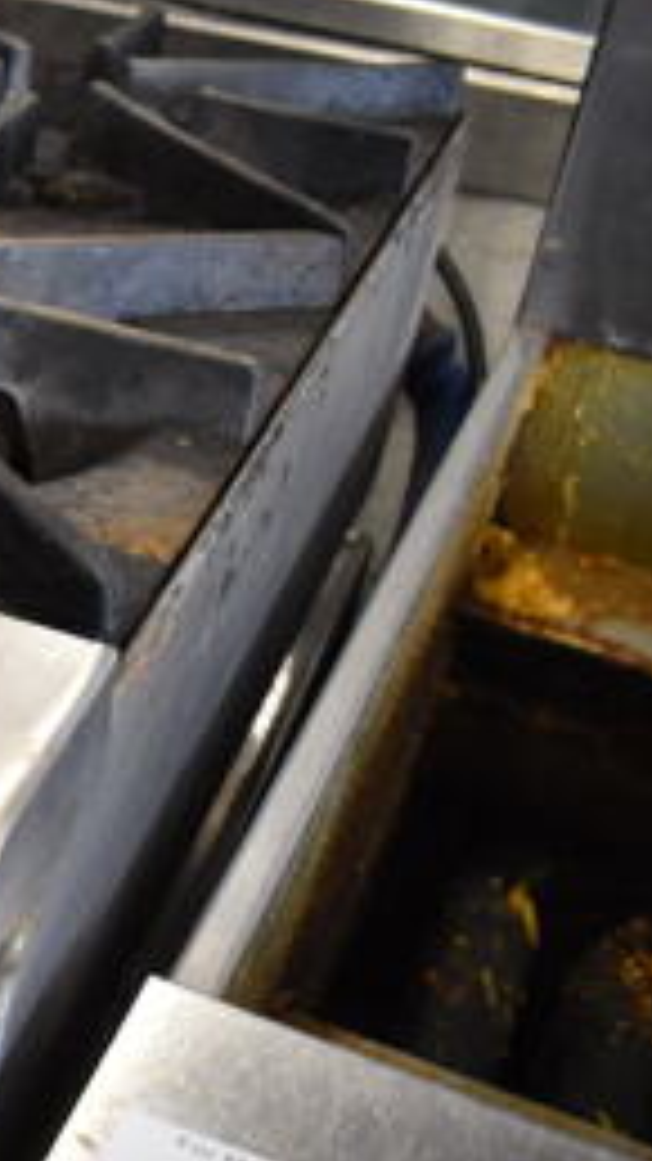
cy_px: 608
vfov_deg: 31.4
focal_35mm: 67
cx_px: -710
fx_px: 2061
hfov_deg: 14.4
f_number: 3.5
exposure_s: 1/125
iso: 1600
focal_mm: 18
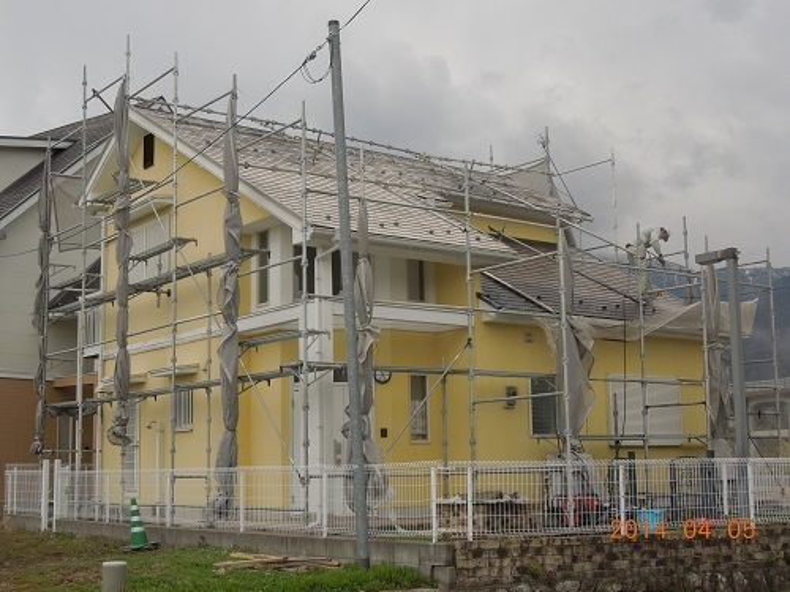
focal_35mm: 48
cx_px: 395
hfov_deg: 39.7
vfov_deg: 30.3
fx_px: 1095
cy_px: 296
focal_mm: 8.7
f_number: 4
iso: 100
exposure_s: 1/500
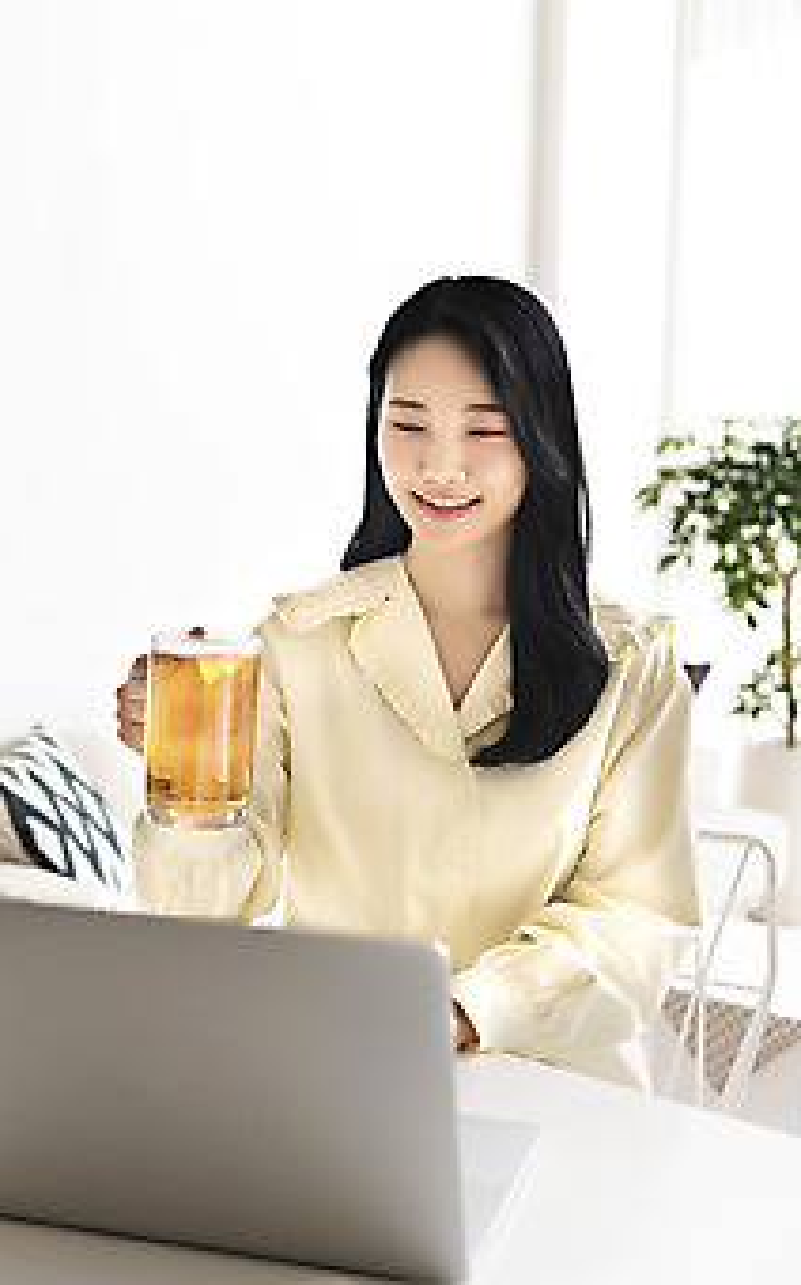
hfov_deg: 23.9
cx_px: 319
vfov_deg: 37.4
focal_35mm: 54
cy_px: 533
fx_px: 1889
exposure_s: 1/100
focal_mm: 45
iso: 200
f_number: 2.8
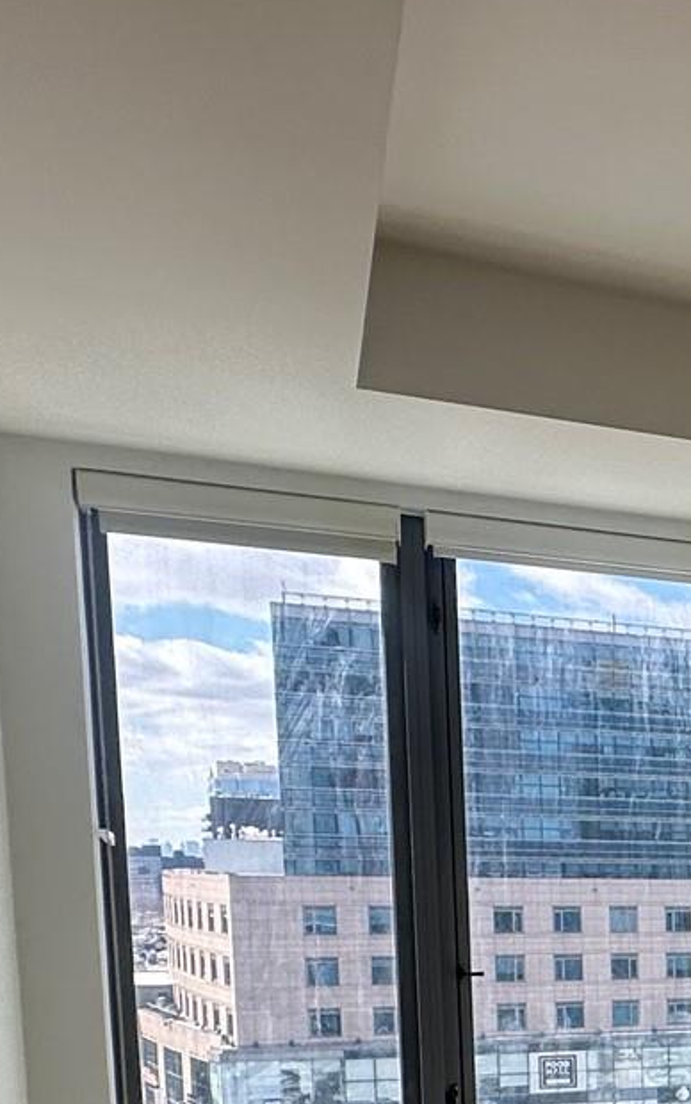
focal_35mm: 49
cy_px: 1031
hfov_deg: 20.8
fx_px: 1475
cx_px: 1142
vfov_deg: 37.8
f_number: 2.2
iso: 40
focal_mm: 2.22
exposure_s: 1/643
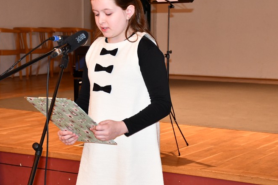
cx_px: 127
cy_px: 86
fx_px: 687
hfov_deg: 22.9
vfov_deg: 15.3
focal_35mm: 89
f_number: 4.2
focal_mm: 38
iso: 1600
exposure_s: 1/60
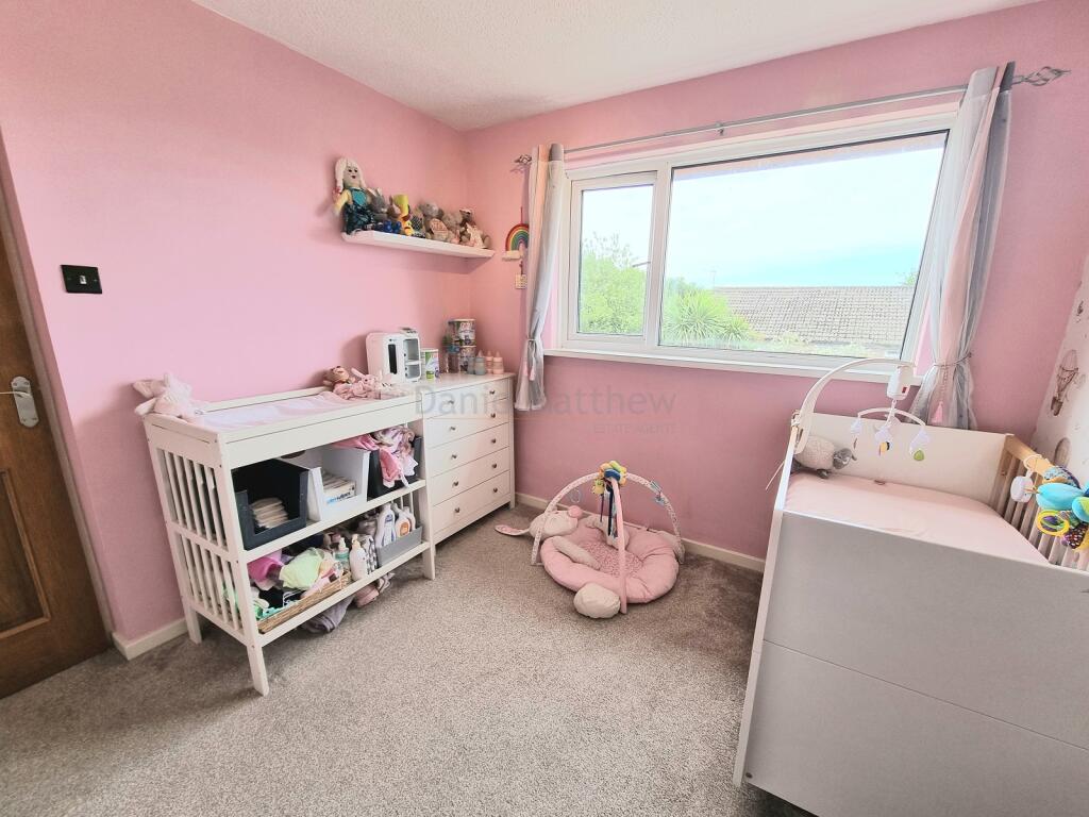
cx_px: 544
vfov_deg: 89.9
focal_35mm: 13
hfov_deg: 106.2
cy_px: 408
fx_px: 409
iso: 50
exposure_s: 1/133
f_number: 2.2
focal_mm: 2.2
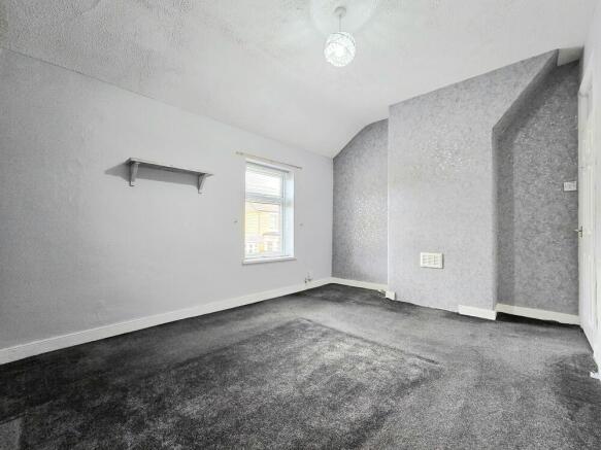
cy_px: 225
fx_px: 226
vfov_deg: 89.9
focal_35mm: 13
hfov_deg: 106.2
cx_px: 300
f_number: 2.2
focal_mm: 2.2
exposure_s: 1/50.3
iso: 200
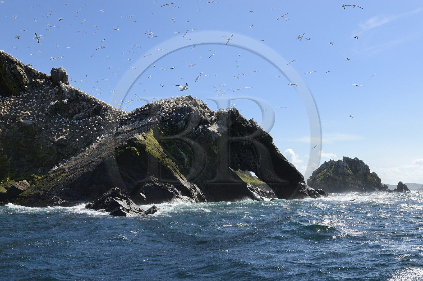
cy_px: 140
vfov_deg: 30.5
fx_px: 517
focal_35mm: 44
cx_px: 212
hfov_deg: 44.5
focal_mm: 44
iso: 400
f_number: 8
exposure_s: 1/1600
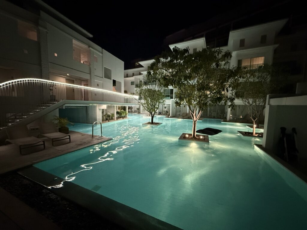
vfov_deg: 85.7
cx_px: 154
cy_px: 115
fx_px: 124
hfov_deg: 102.1
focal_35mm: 14
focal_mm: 2.22
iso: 1000
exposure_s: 1/50
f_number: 2.2
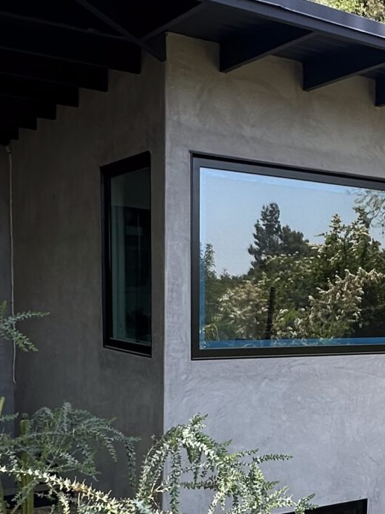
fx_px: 771
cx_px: 361
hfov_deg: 26.9
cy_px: 377
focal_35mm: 52
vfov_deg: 36.1
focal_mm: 2.22
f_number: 2.2
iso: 40
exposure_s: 1/344
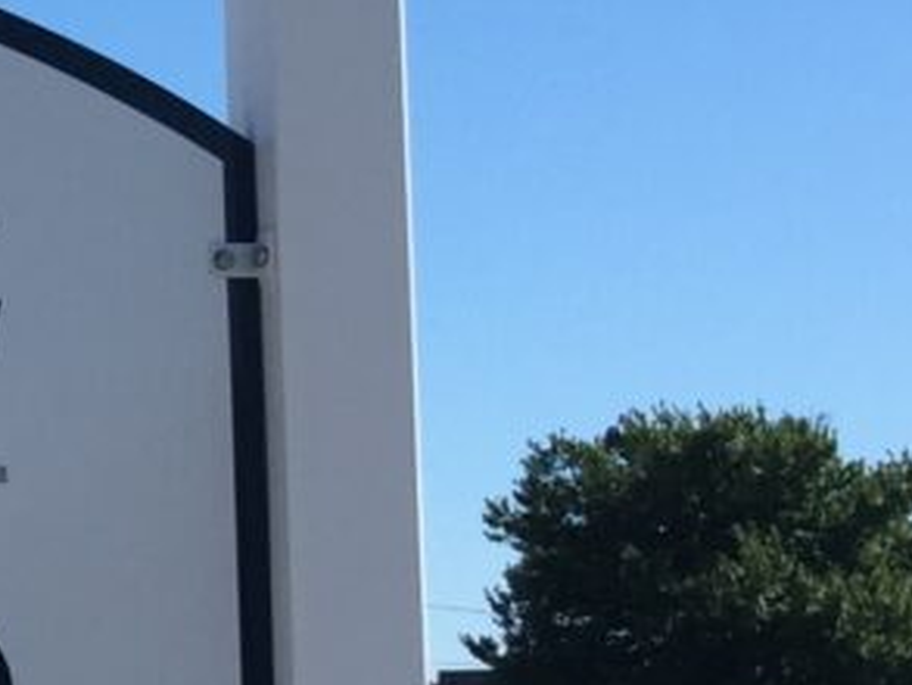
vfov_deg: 9.8
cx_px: -912
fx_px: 4006
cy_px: 467
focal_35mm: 152
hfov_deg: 11.7
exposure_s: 1/2083
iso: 32
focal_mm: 4.15
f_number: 2.2
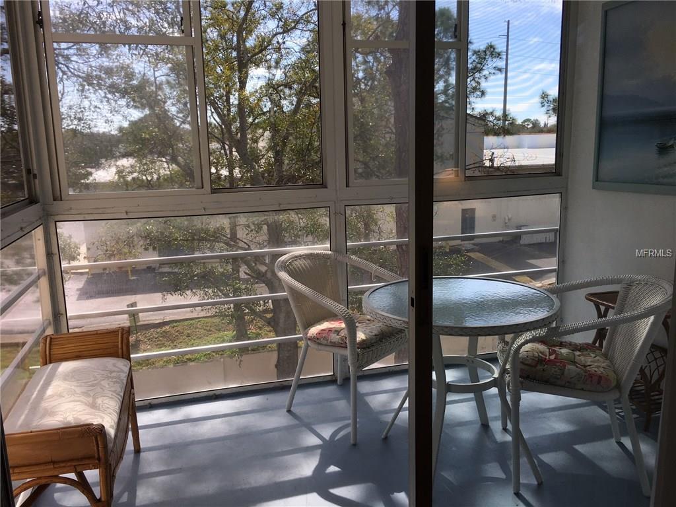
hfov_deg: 61.7
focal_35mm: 29
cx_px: 338
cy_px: 254
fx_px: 566
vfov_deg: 48.2
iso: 25
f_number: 2.2
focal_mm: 4.15
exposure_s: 1/663
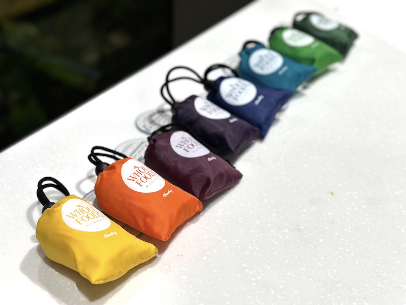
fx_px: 563
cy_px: 152
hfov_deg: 39.7
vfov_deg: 30.3
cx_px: 203
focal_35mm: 48
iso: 100
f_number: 1.78
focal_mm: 6.86
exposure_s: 1/120
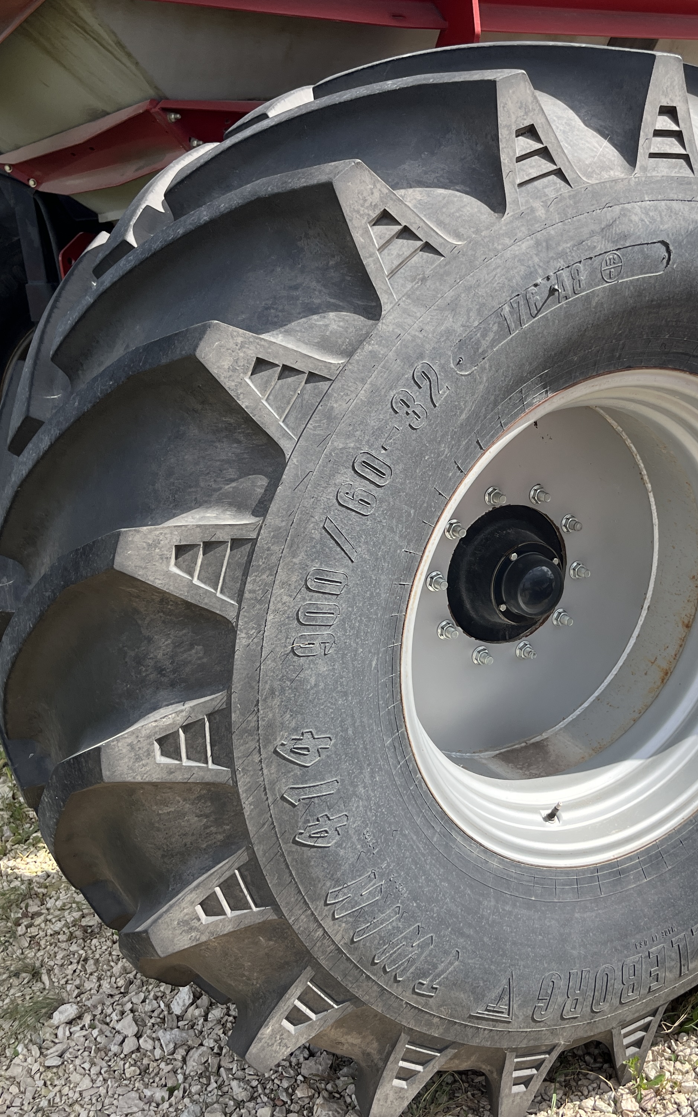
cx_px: 482
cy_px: 561
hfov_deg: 34.0
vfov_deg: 52.7
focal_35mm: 37
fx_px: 1126
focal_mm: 5.1
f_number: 1.6
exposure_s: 1/1957
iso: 50
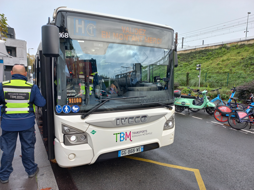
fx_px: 183
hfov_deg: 69.4
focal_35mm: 25
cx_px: 127
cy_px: 95
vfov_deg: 54.9
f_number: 1.8
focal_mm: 4.6
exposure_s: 1/100
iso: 25
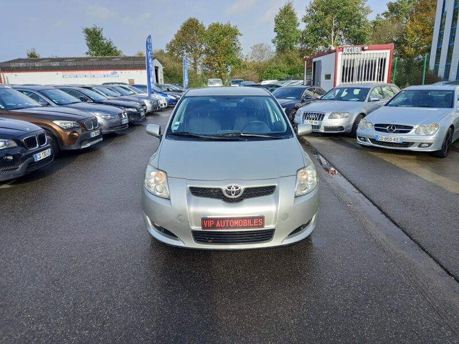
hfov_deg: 69.4
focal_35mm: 25
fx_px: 331
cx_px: 230
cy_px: 172
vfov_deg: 54.9
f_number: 2
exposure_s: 1/224
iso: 25
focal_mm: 4.6
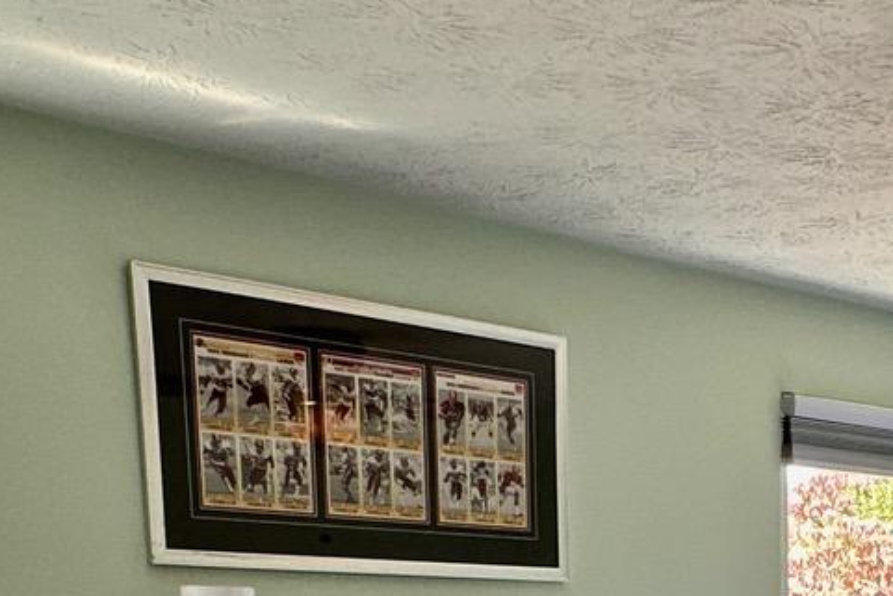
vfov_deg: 18.8
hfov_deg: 30.7
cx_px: 824
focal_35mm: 62
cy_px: 938
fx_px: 1538
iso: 64
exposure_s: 1/60
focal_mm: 2.22
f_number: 2.2
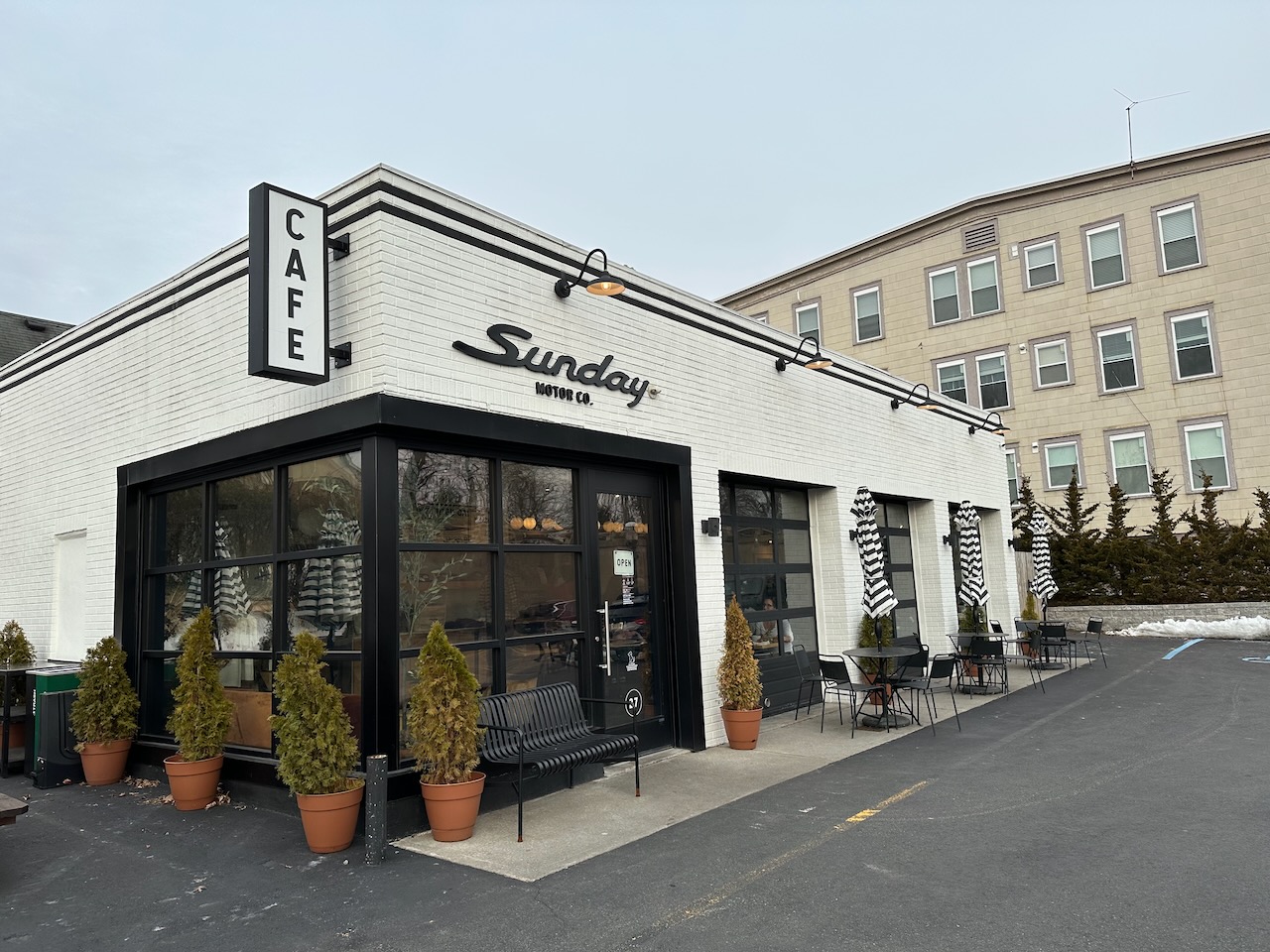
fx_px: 881
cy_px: 476
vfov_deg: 56.8
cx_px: 635
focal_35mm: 24
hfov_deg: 71.6
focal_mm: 6.86
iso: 80
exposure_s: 1/1664
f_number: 1.78
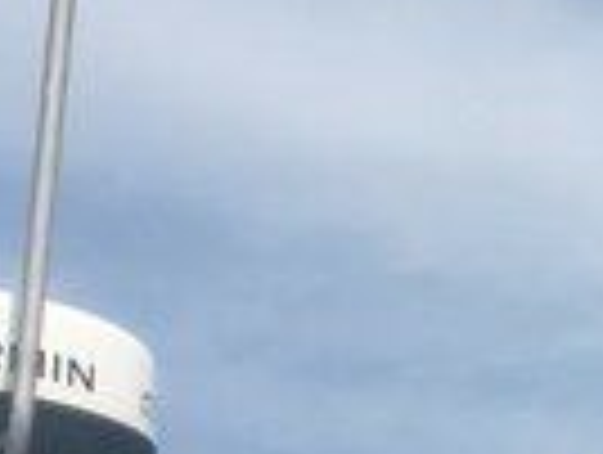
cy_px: 814
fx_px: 2408
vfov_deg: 10.2
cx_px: 711
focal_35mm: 138
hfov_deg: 13.9
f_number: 2.2
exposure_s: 1/2481
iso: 25
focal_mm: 4.15
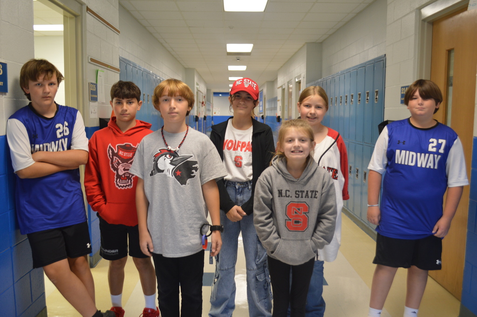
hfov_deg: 57.3
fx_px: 437
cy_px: 158
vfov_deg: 39.9
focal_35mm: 33
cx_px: 238
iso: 400
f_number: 4
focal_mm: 22
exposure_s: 1/20
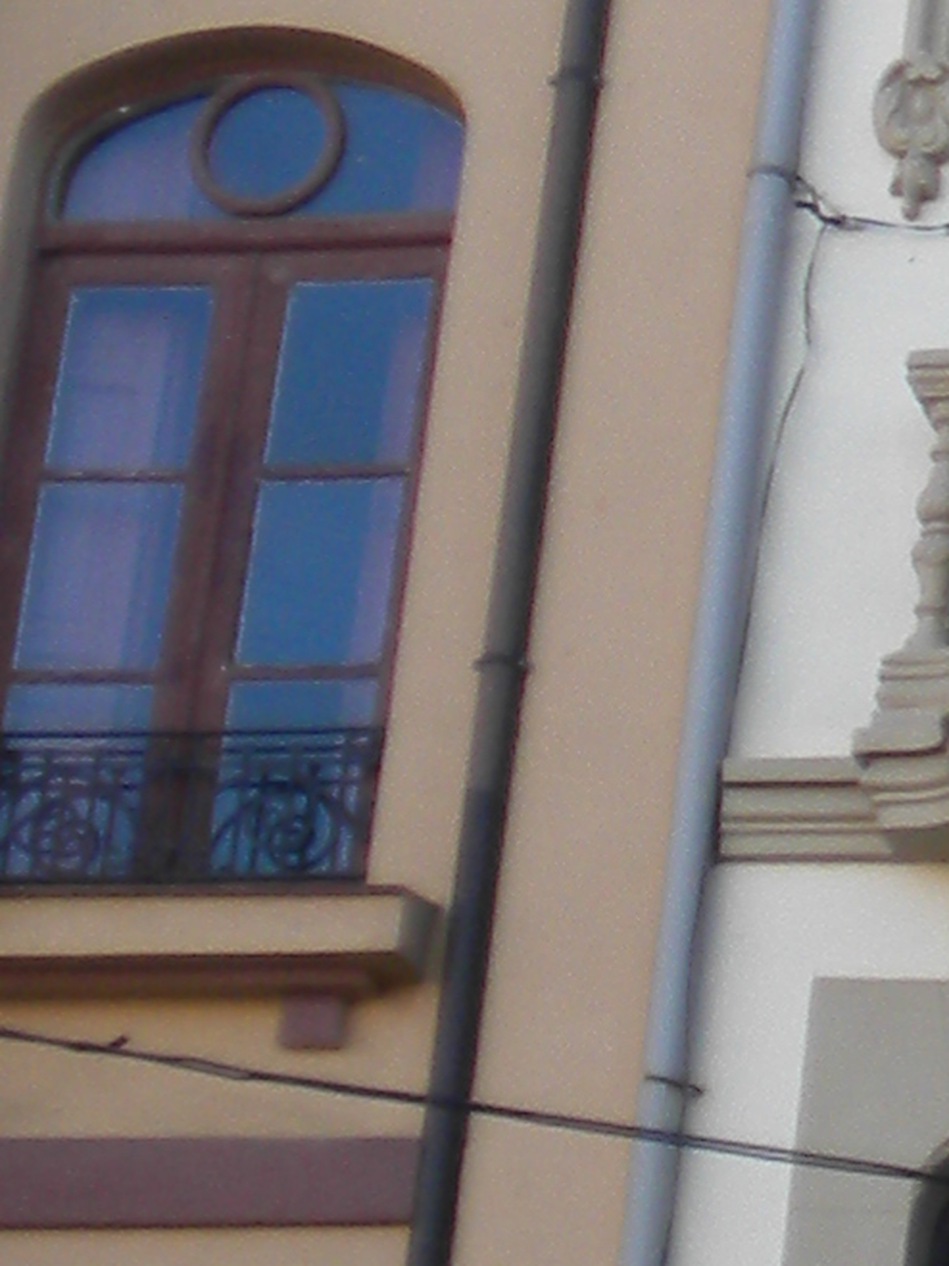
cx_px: 2167
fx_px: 8300
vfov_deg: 8.7
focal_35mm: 227
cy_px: 459
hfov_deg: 6.3
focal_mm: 7.4
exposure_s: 1/210
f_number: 3.5
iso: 80
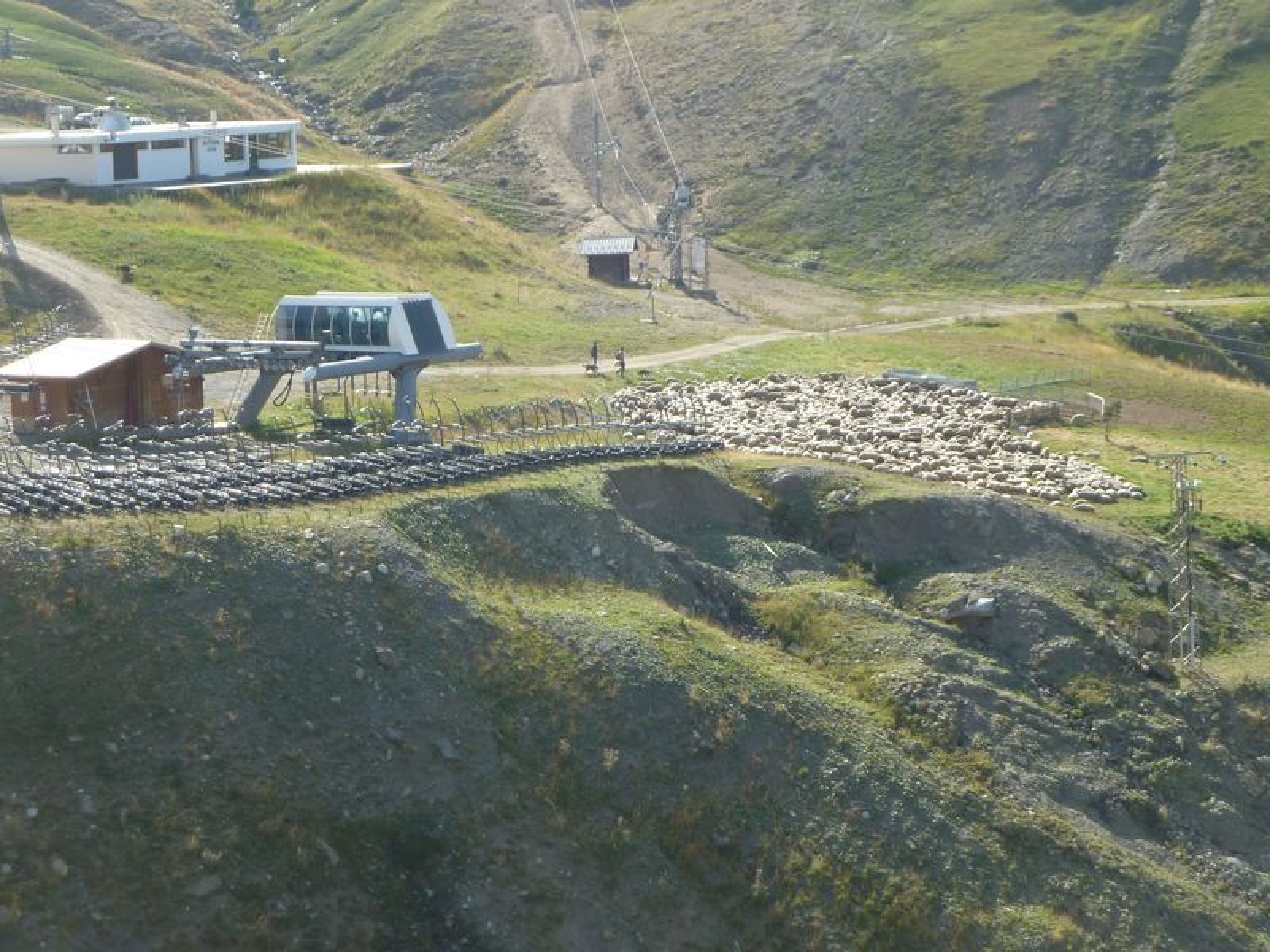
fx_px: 3816
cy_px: 476
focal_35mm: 104
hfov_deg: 18.9
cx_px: 635
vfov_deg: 14.2
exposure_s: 1/200
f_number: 4.3
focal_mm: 17
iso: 80
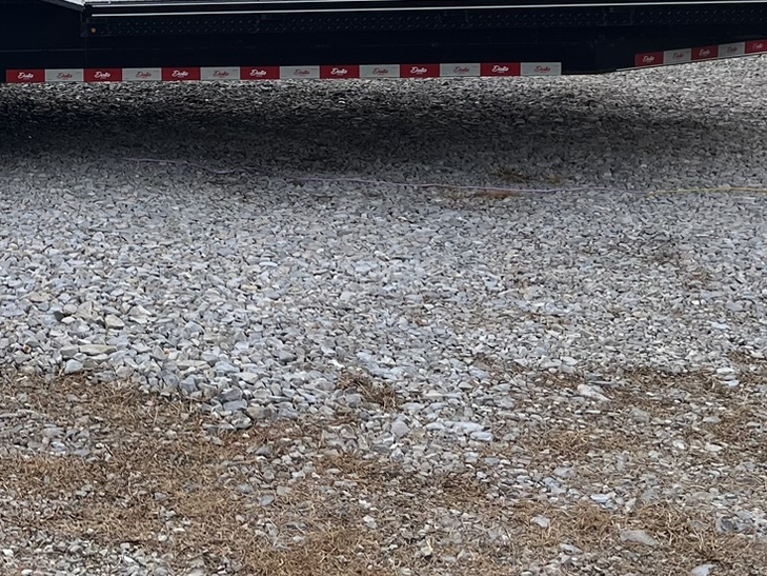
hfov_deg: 25.4
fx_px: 1618
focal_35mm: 73
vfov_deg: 19.4
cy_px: -45
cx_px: -2
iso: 50
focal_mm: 5.1
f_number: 1.6
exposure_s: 1/943
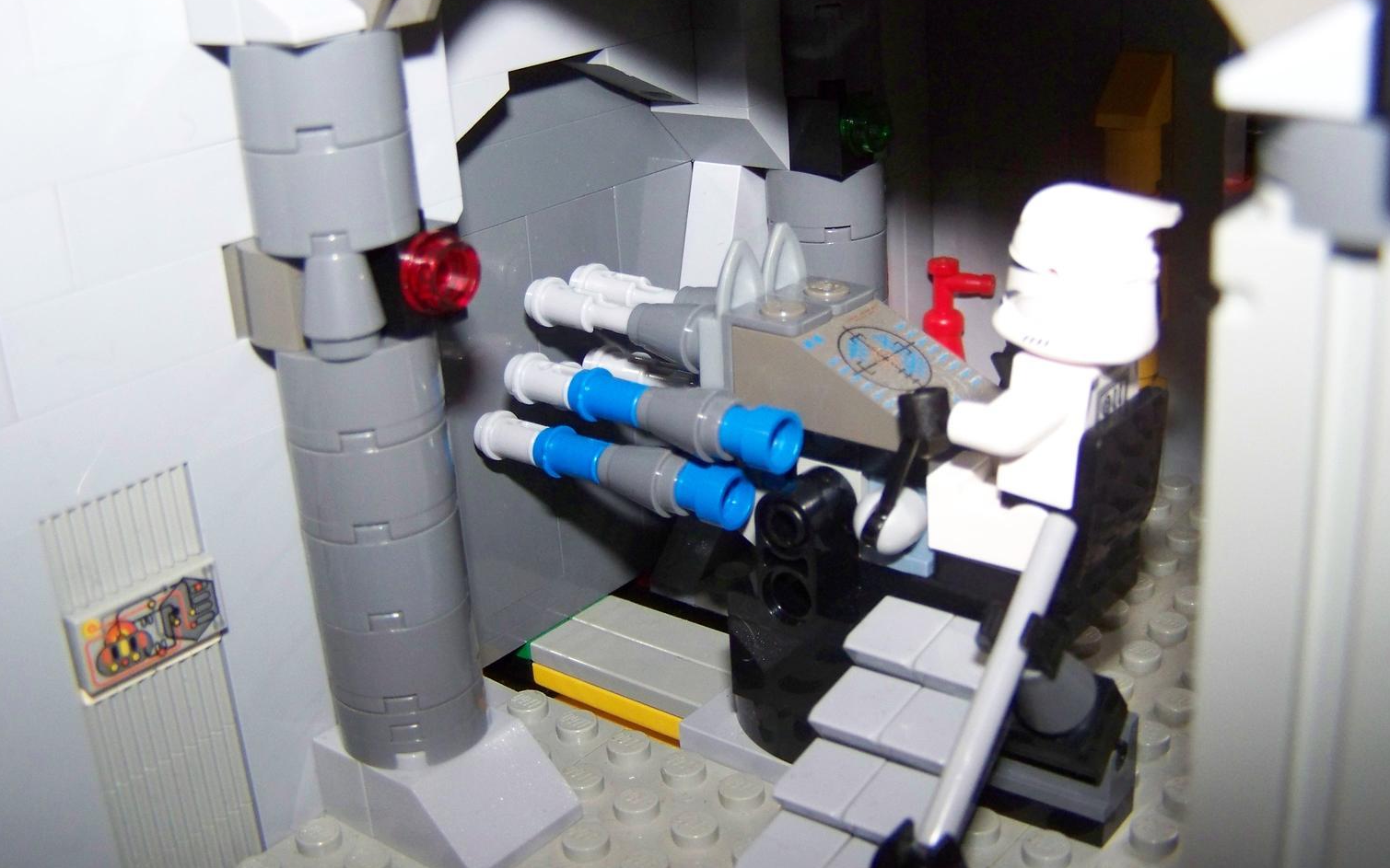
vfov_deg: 31.2
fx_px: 1553
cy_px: 354
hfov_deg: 48.2
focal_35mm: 41
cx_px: 703
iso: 200
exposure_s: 1/30
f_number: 2.8
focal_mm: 6.3
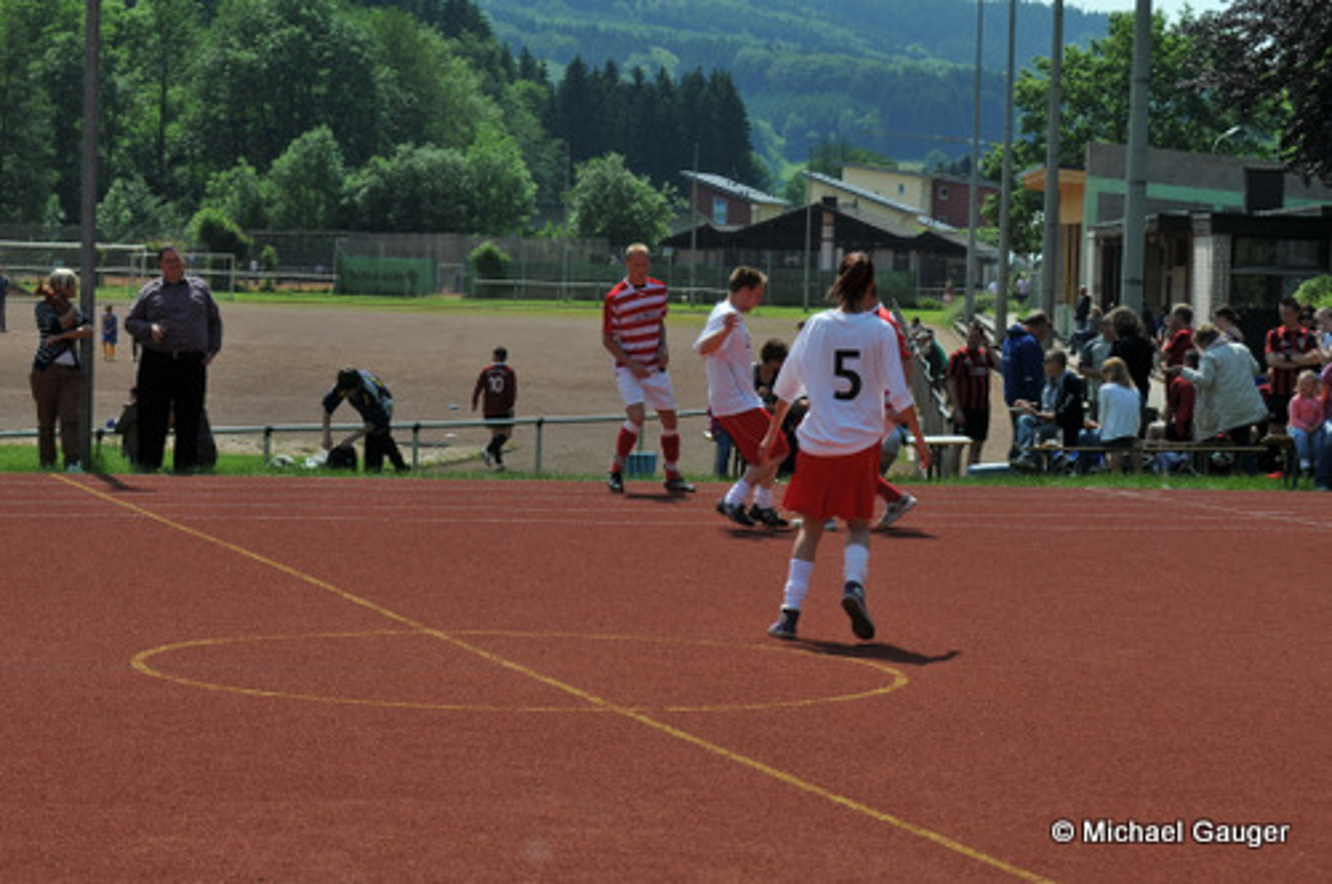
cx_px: 666
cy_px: 442
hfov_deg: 19.5
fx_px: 3880
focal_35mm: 105
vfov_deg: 13.0
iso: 200
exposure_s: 1/640
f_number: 8
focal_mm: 70
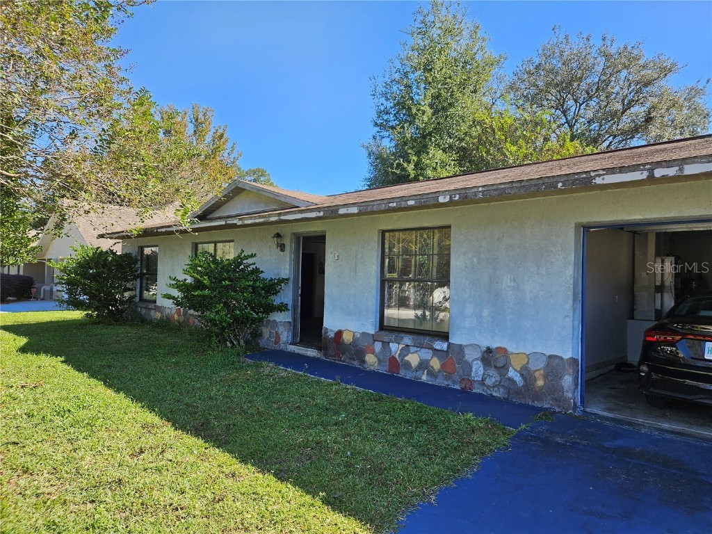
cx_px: 356
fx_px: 473
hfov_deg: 73.9
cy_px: 267
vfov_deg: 58.9
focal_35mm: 23
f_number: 1.8
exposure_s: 1/551
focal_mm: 5.4
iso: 25
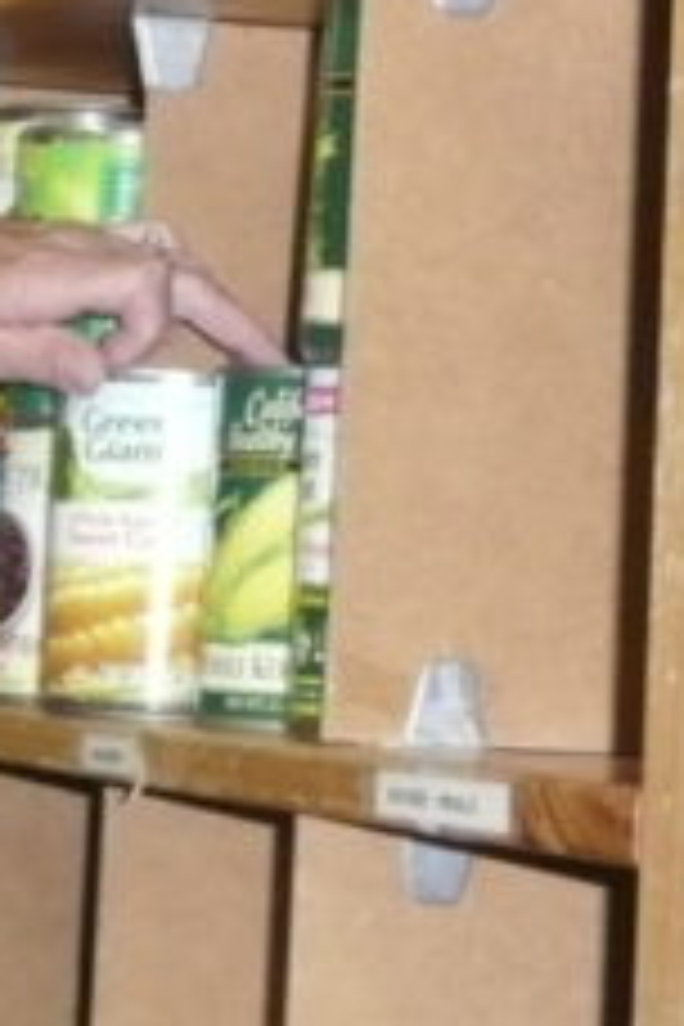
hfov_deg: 8.6
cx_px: -446
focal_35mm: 154
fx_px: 4389
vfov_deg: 13.3
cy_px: 682
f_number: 4.1
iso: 320
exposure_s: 1/30
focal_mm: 7.3
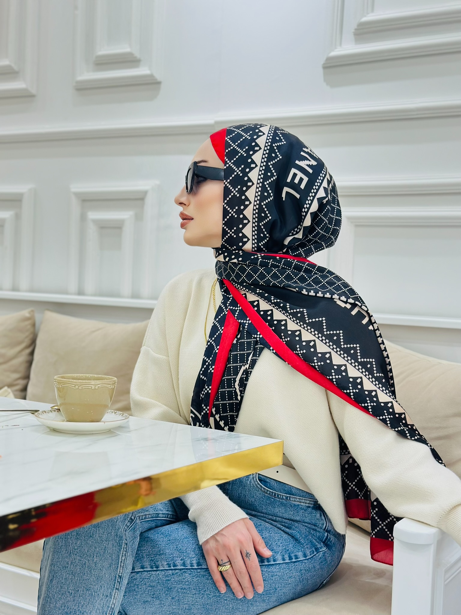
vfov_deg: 39.7
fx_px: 852
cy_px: 308
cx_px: 230
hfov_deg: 30.3
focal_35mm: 48
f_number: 1.78
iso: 100
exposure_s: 1/100
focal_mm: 6.86
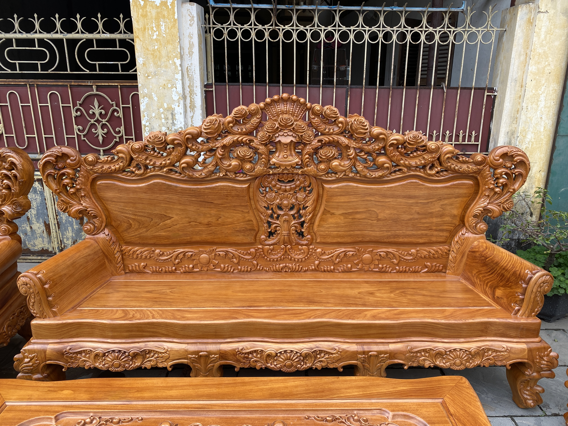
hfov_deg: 67.3
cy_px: 213
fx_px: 427
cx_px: 284
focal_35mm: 26
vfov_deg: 53.1
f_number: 1.8
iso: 32
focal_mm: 4.25
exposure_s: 1/522
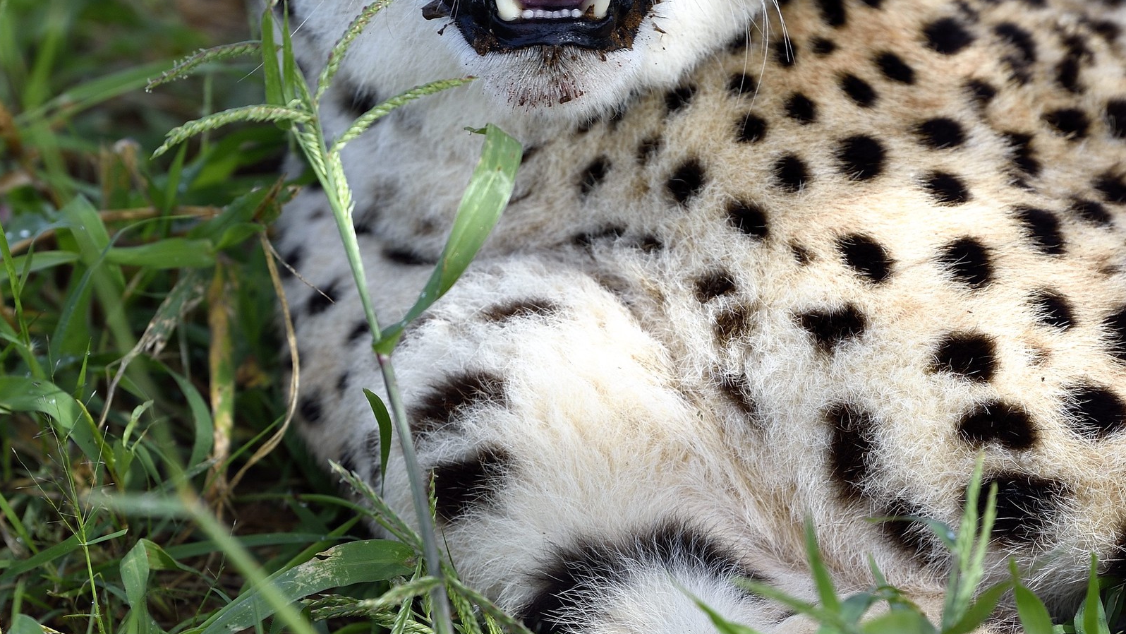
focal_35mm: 315
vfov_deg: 3.9
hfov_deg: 6.9
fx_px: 9406
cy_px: 150
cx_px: 562
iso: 200
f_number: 4.5
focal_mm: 200
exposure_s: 1/1000
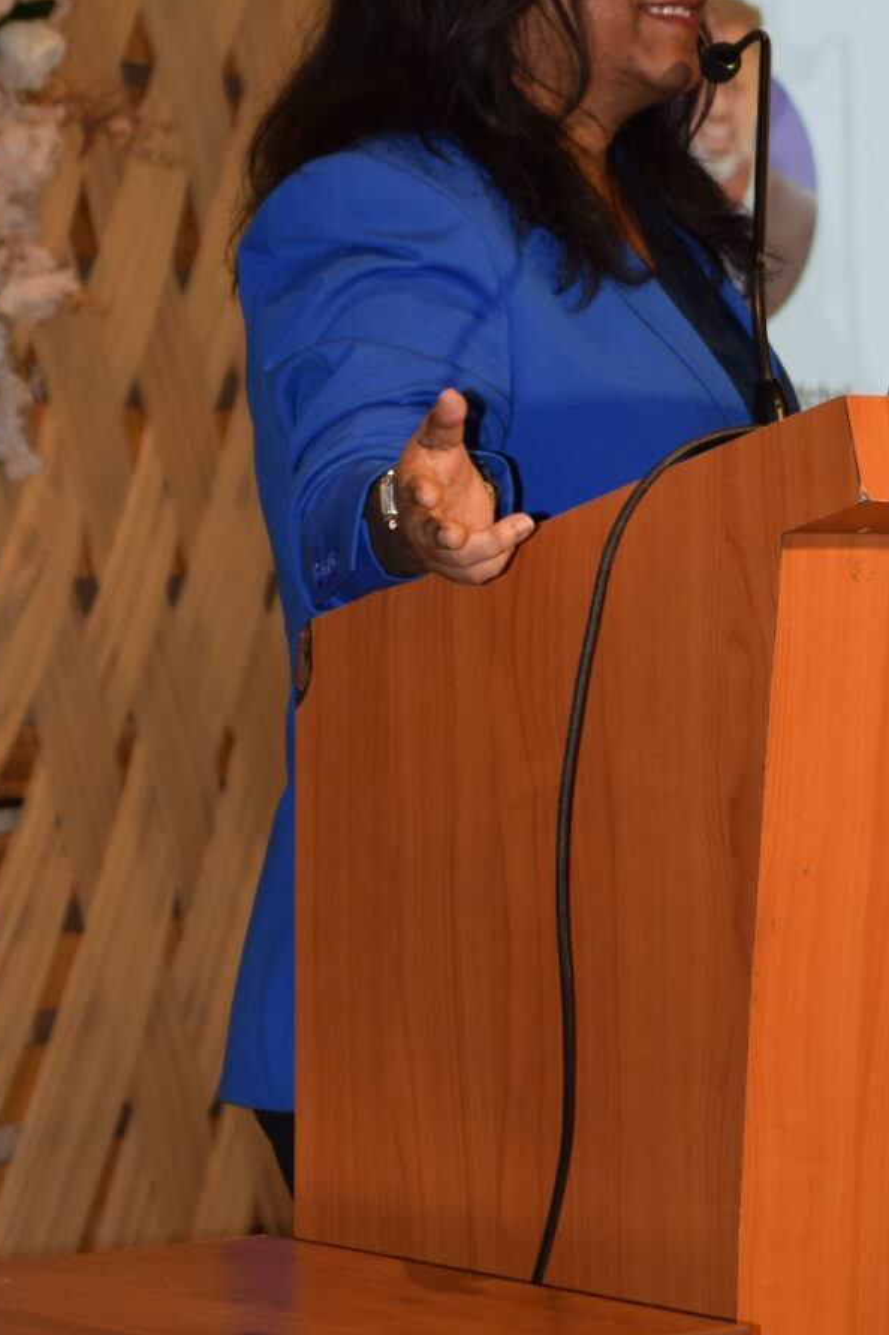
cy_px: 322
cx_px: 645
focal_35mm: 150
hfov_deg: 9.1
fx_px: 5557
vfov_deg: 13.6
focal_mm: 55
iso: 450
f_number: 5.6
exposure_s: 1/60
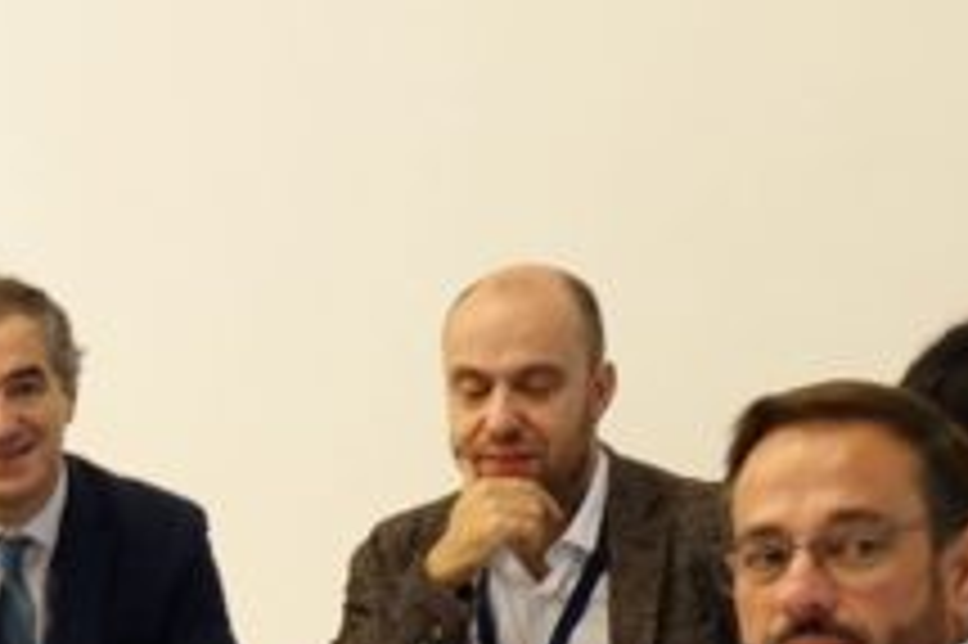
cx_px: -279
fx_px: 3600
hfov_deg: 14.7
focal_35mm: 134
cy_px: 928
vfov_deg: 9.9
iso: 800
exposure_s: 1/20
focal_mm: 14.53
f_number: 2.8
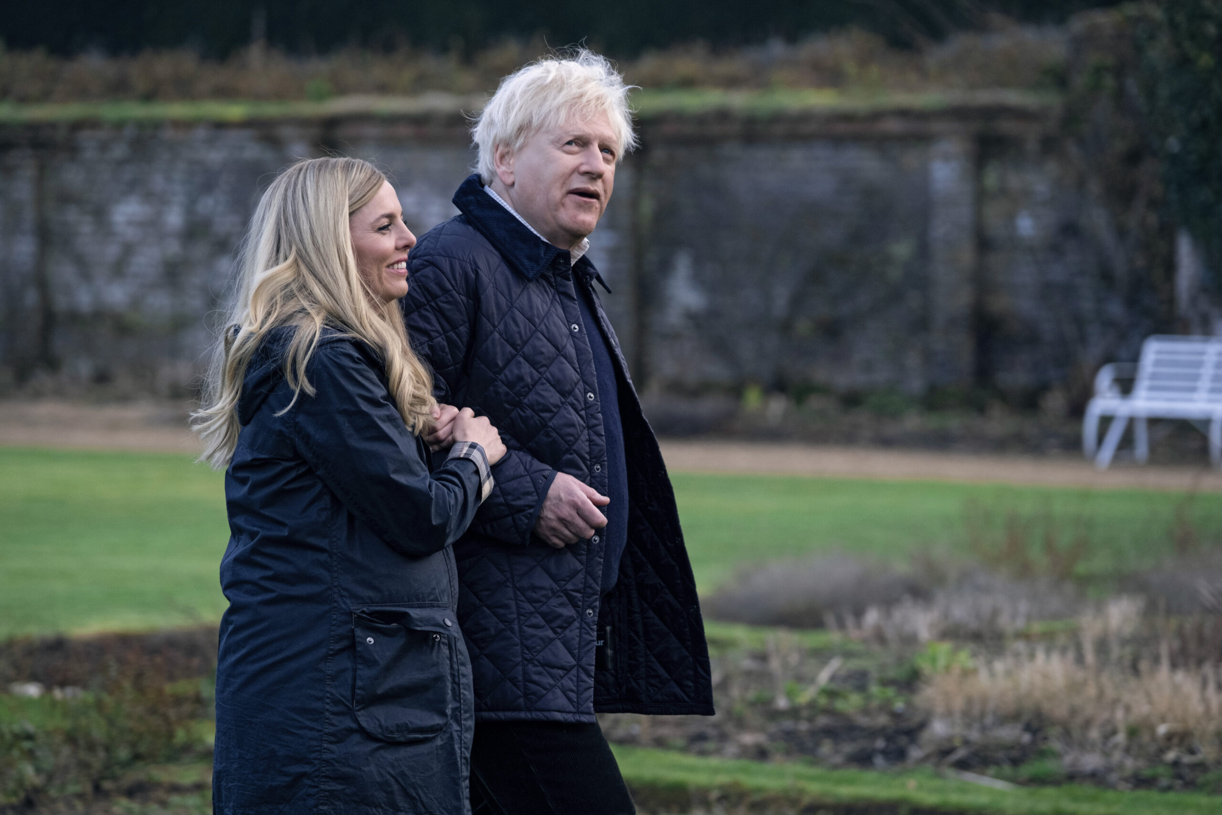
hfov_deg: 9.8
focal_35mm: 210
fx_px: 7128
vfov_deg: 6.5
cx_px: 611
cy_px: 408
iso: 800
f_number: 4
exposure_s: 1/125
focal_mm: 140
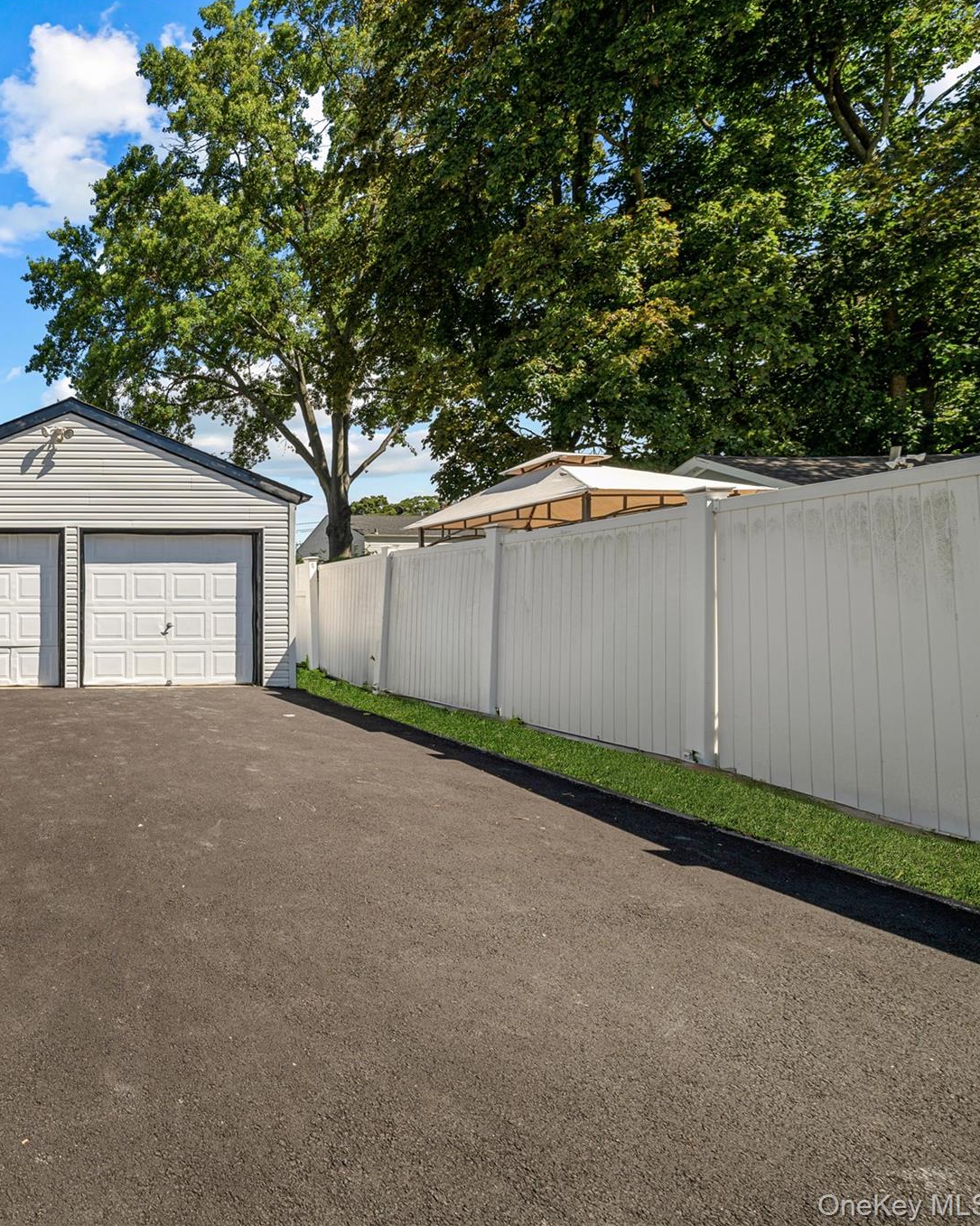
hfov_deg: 62.8
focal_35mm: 17
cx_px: 77
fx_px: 617
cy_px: 610
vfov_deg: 89.7
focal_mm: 12
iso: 100
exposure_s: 1/50
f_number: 10
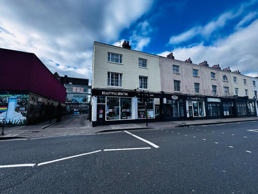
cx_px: 129
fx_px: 104
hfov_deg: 102.1
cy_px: 97
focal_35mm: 14
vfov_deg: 85.7
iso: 40
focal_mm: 2.22
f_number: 2.2
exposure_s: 1/600
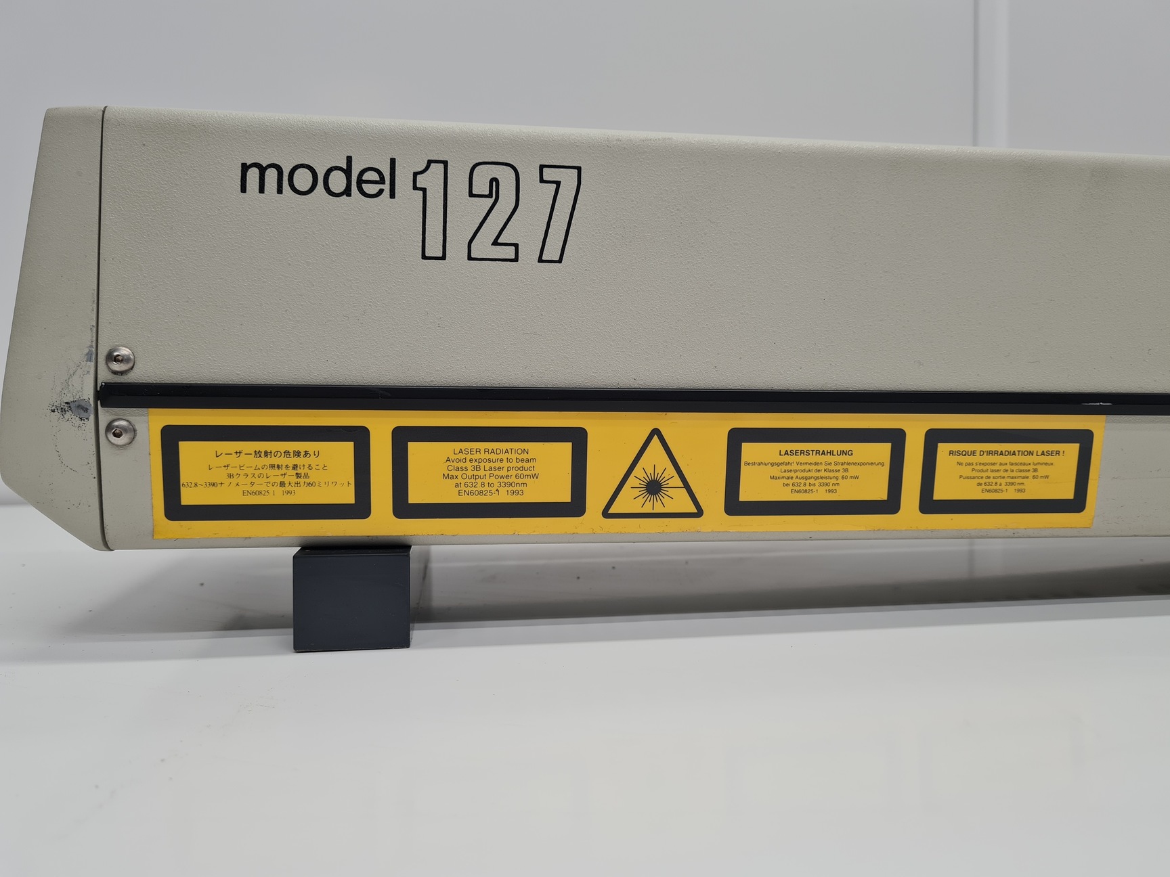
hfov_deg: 67.3
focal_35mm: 26
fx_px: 879
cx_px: 585
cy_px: 438
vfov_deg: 53.1
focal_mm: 5.4
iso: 50
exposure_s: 1/100
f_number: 1.8
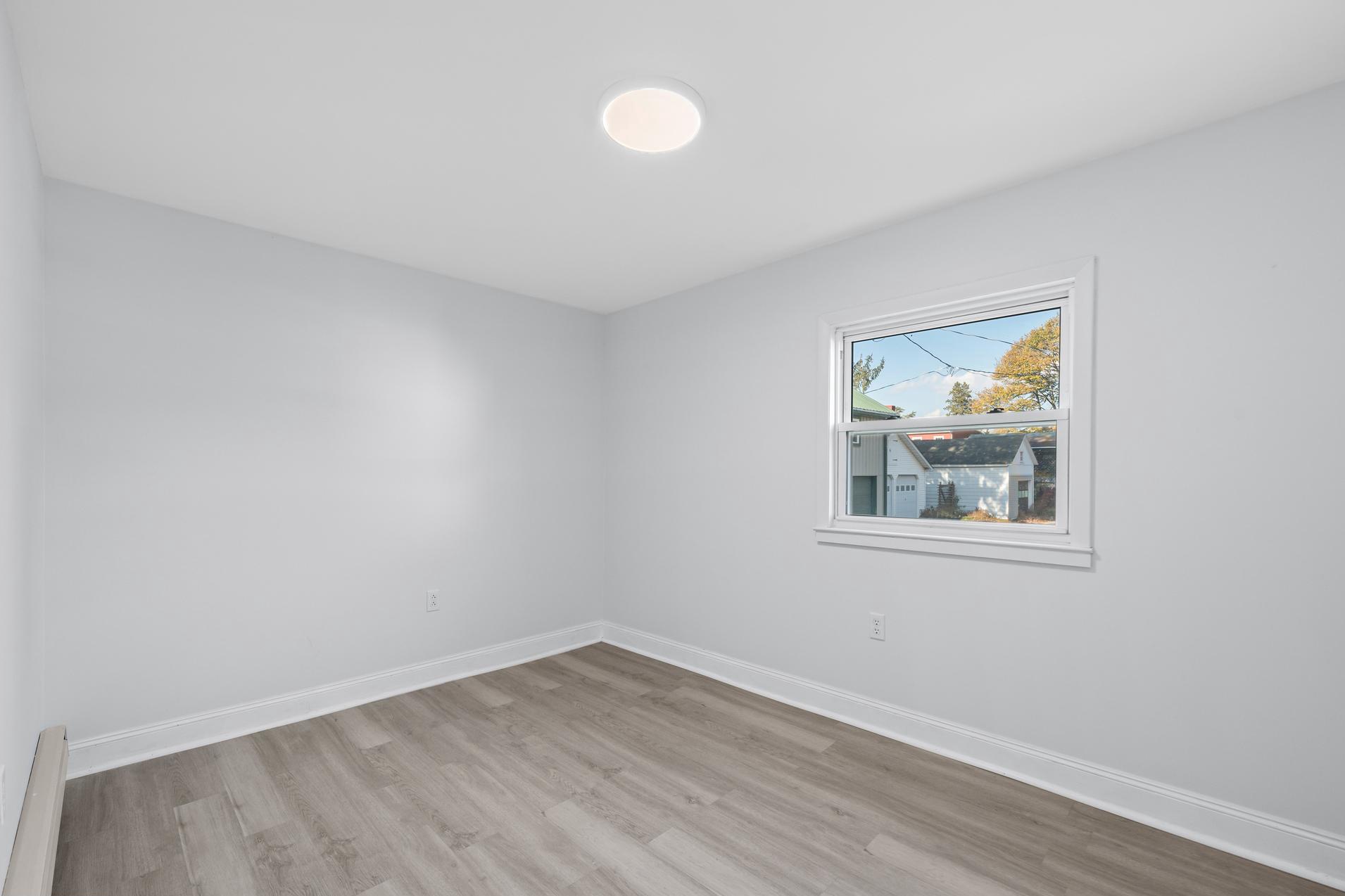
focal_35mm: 15
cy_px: 469
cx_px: 671
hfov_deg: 100.4
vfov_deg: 77.3
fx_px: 560
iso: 320
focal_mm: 14
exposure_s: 1/15
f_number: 9
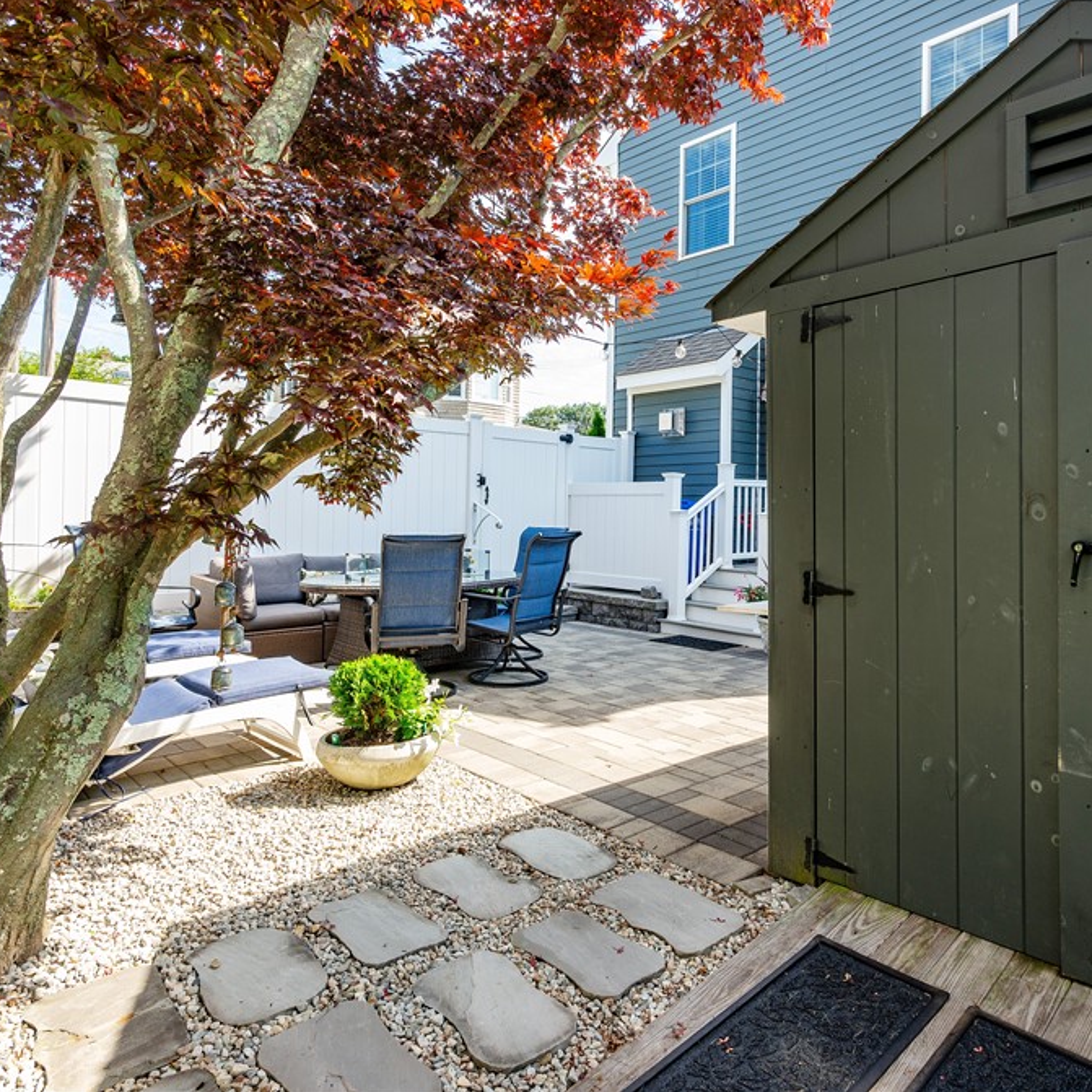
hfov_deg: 69.5
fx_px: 785
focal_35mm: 22
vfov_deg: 69.5
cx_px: 601
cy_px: 505
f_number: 7.1
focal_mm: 16
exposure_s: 1/40
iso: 100
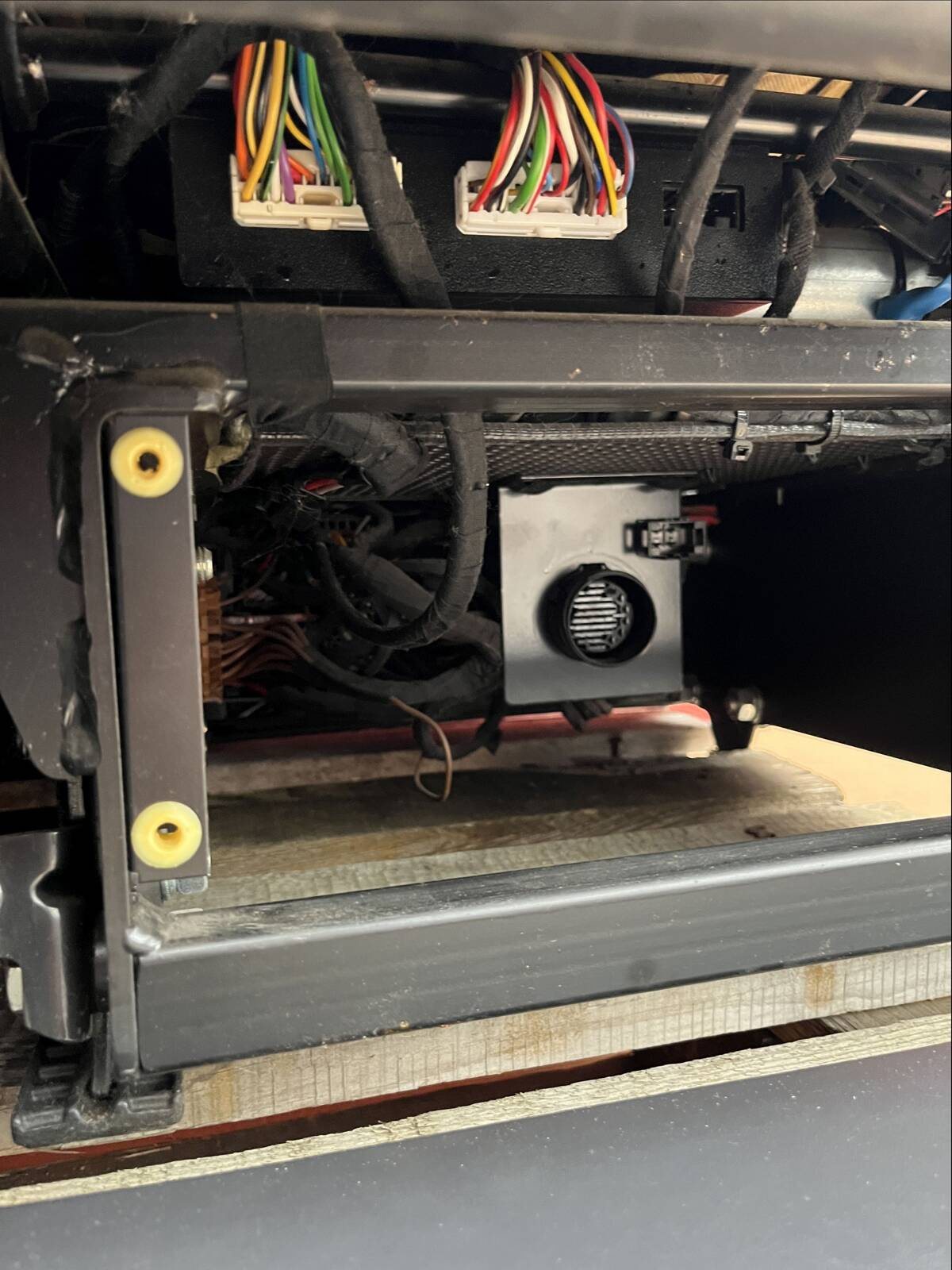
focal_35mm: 26
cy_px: 635
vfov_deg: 67.3
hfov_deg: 53.1
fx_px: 953
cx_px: 476
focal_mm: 5.1
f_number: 1.6
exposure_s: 1/59
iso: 500
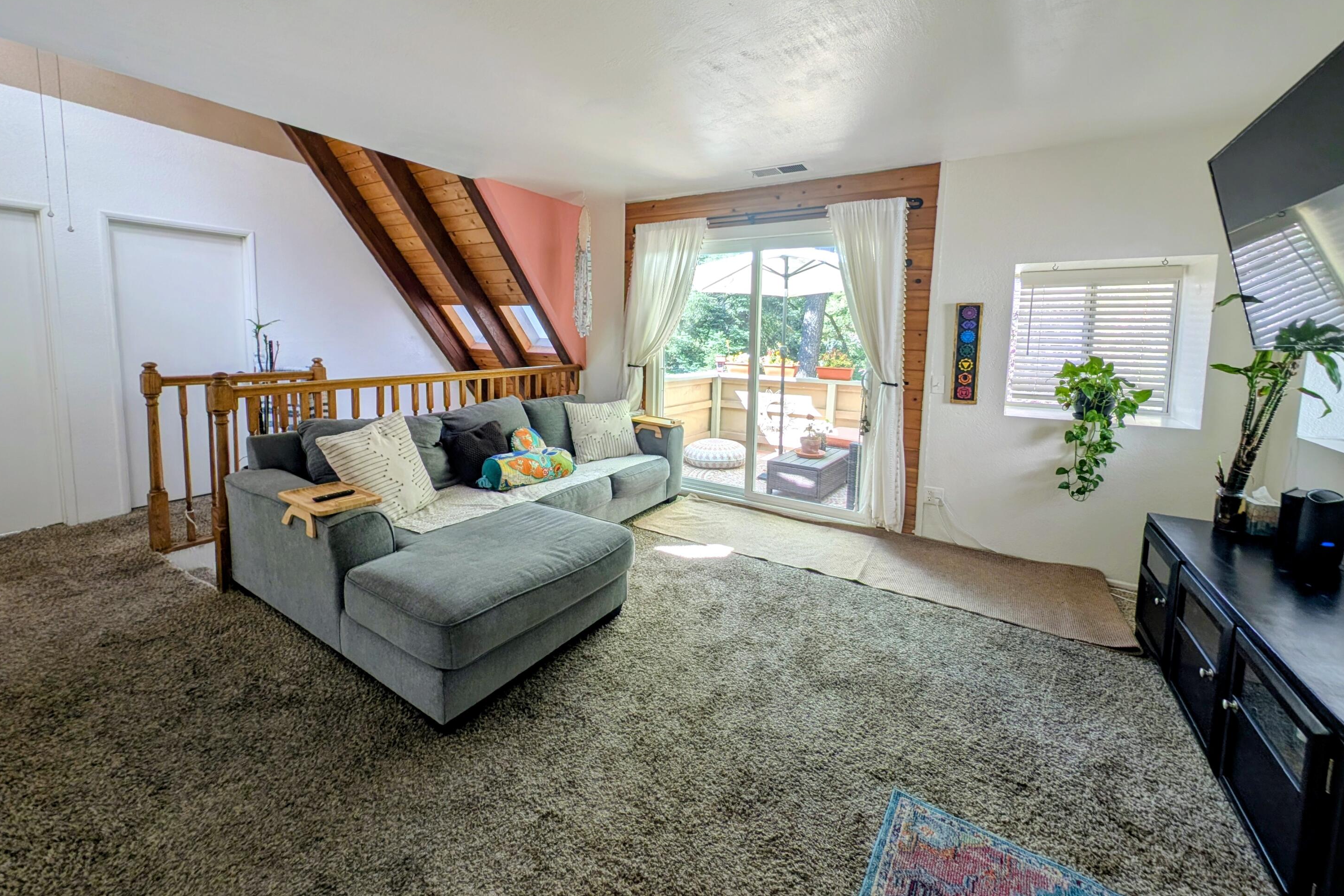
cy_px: 378
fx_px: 485
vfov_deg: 84.8
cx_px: 679
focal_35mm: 13
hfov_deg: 108.3
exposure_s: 1/90.5
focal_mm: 2.23
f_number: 1.95
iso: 39
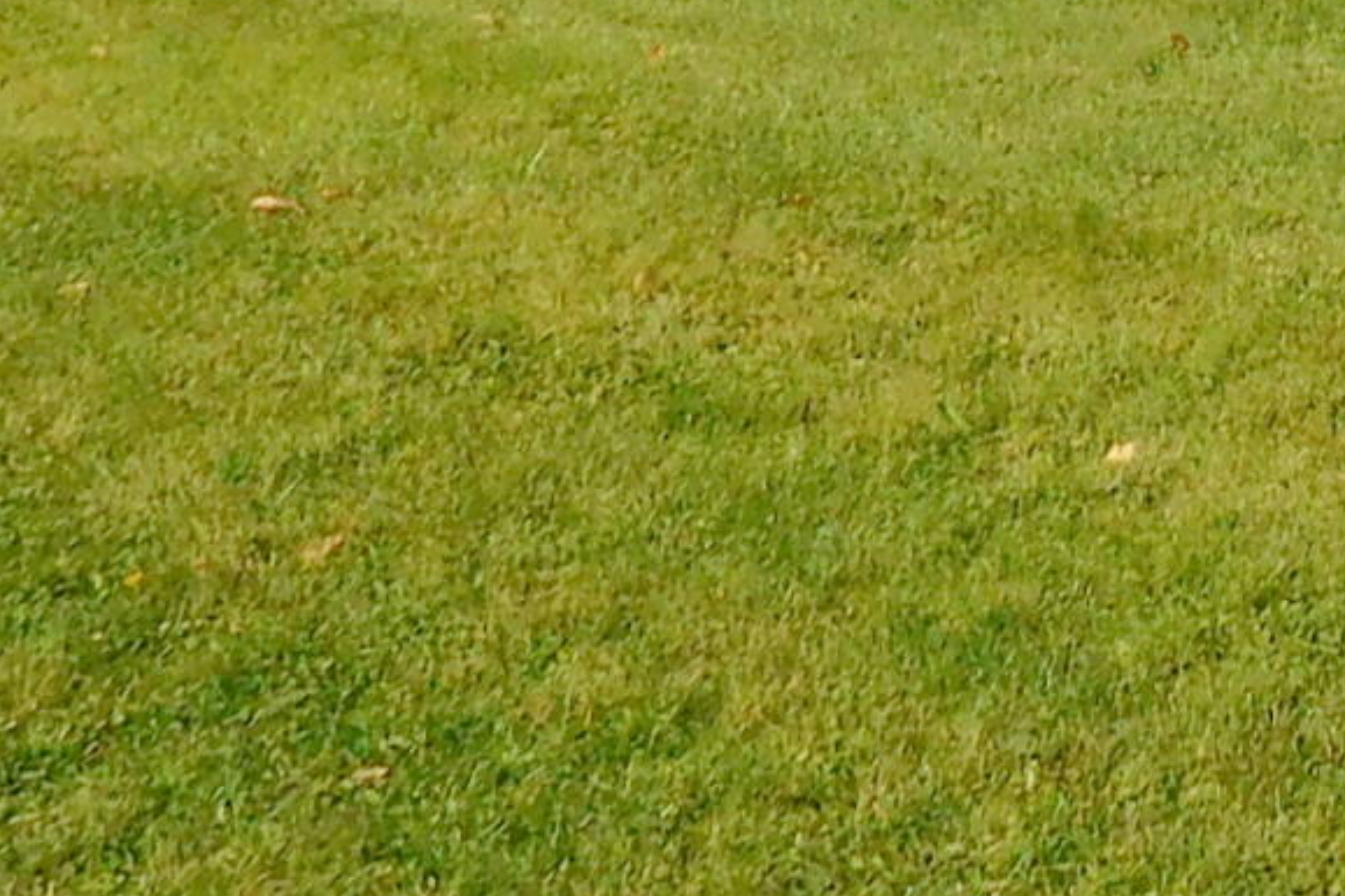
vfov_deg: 9.5
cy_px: -915
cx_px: 2371
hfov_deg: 13.7
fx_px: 5042
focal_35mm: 135
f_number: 6.8
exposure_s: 1/800
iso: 125
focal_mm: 4.5
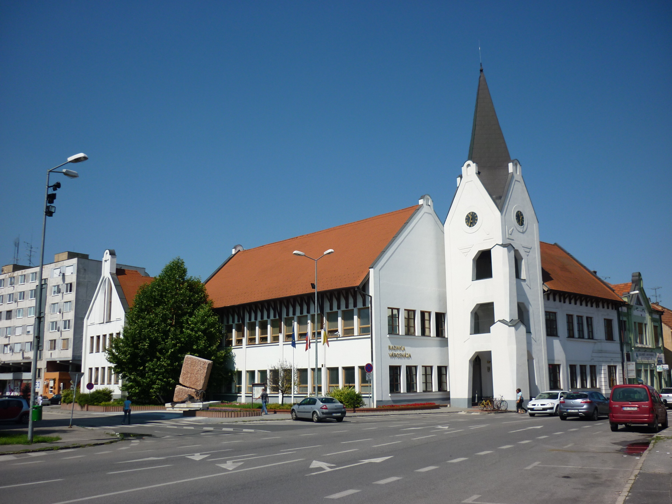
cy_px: 252
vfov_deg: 42.9
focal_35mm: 33
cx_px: 336
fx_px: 641
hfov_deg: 55.4
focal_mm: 5.5
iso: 80
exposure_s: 1/320
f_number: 8
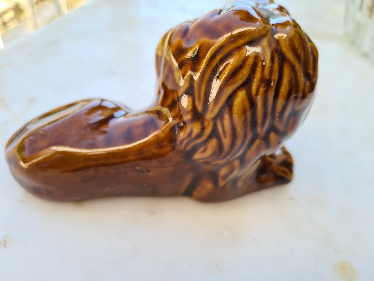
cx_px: 187
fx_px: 281
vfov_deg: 53.1
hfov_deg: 67.3
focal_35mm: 26
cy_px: 140
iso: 50
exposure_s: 1/349
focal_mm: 5.4
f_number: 1.8
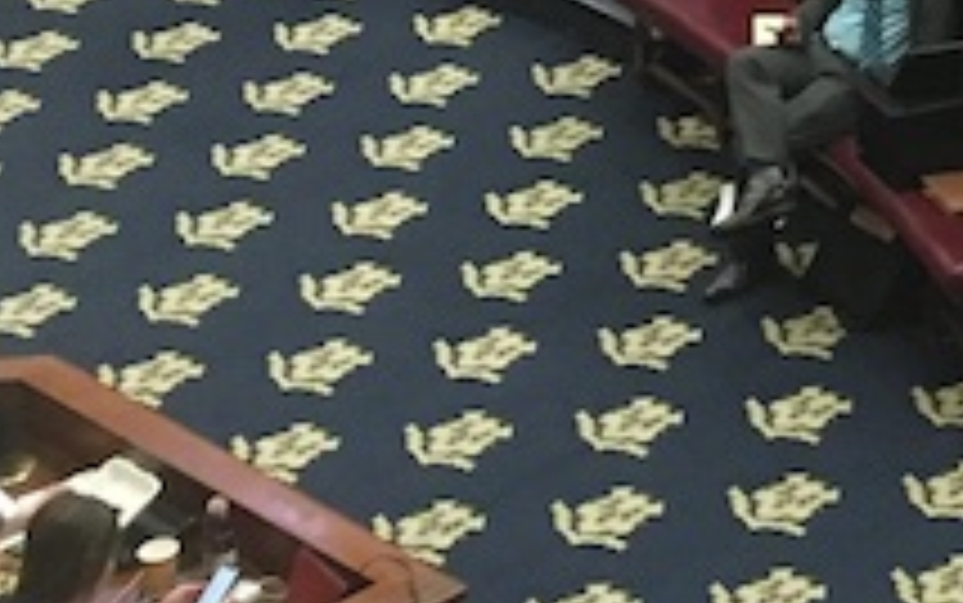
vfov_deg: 8.3
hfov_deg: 13.1
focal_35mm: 147
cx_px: 1624
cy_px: -734
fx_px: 3860
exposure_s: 1/30
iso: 160
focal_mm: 4.15
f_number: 2.2
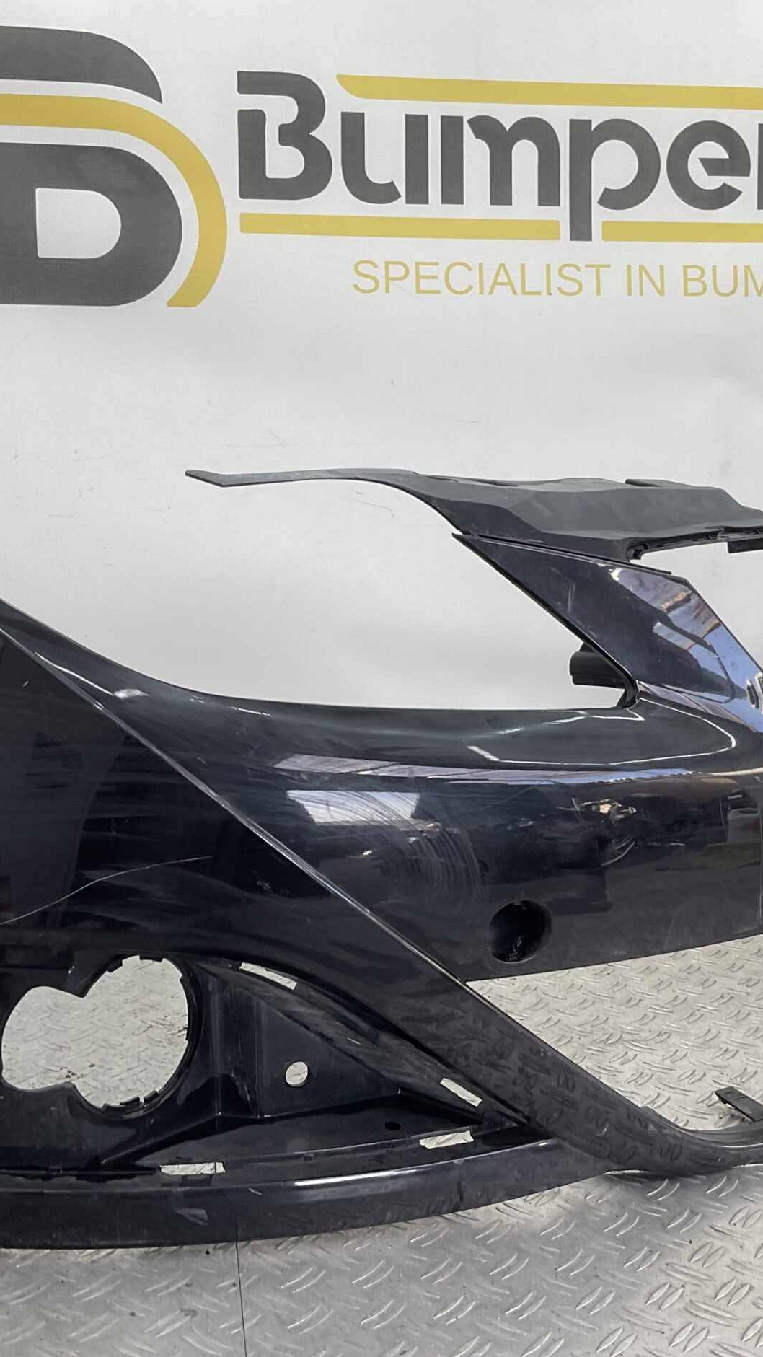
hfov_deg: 27.7
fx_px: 1547
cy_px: 674
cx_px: 391
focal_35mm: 43
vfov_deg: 47.4
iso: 20
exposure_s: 1/120
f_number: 1.8
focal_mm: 3
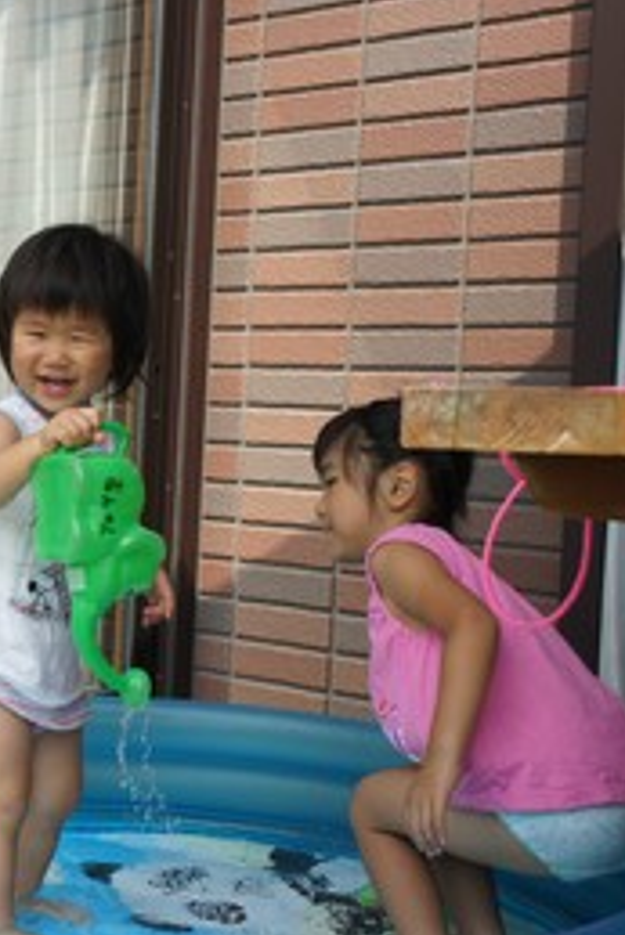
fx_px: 1502
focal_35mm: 58
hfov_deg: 22.8
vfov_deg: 34.6
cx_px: 43
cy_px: 462
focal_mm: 25
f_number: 8
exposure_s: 1/200
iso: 200
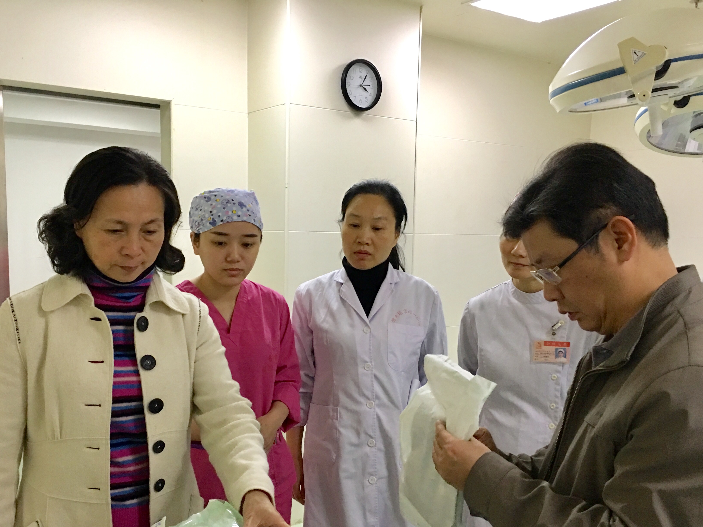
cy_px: 324
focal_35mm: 36
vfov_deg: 39.4
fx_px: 731
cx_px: 335
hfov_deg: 51.3
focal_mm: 4.15
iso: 80
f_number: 2.2
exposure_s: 1/10
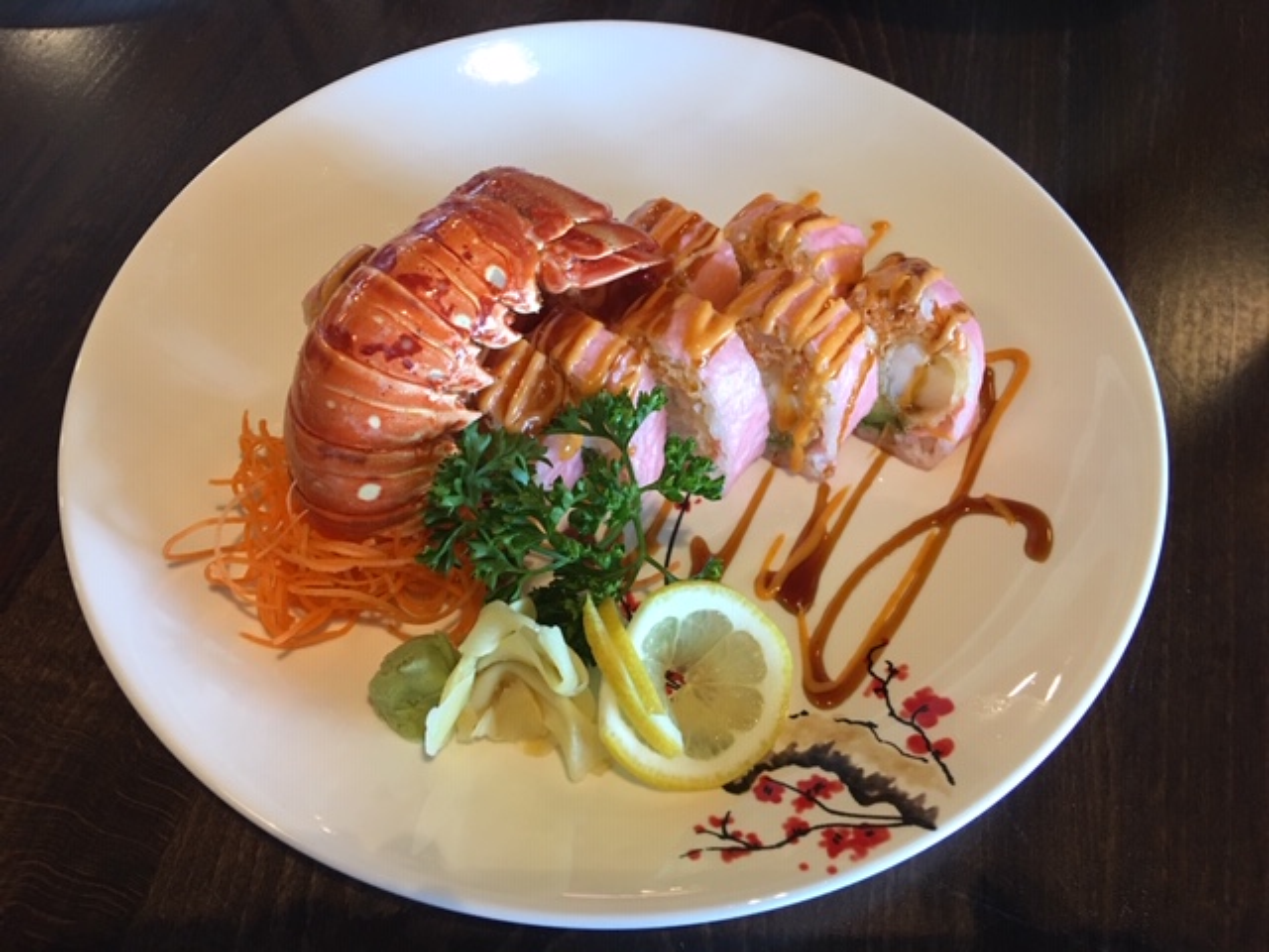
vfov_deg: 48.2
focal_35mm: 29
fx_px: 1063
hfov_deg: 61.7
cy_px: 476
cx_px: 634
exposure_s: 1/15
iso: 50
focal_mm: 4.15
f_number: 2.2
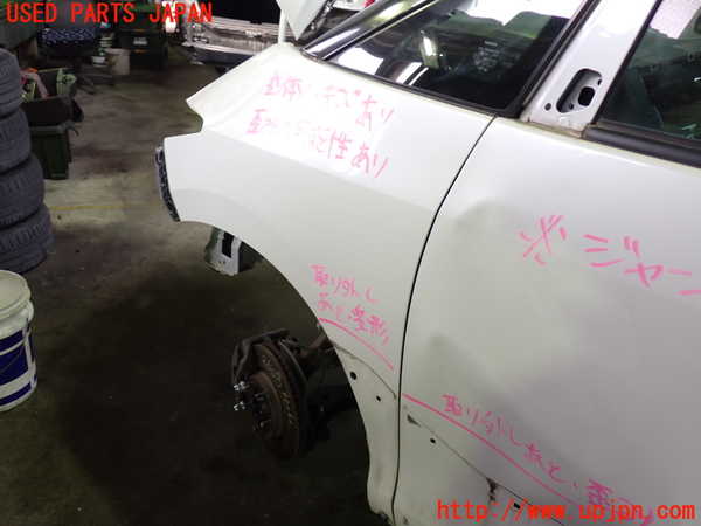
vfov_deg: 44.2
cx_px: 350
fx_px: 648
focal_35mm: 32
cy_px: 263
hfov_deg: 56.8
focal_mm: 5.79
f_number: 2.4
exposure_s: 1/30
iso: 200
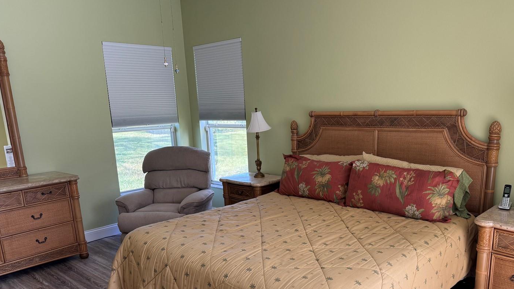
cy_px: 202
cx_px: 281
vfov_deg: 38.3
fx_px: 409
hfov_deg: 64.2
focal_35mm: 30
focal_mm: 6.76
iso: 125
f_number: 1.78
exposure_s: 1/121
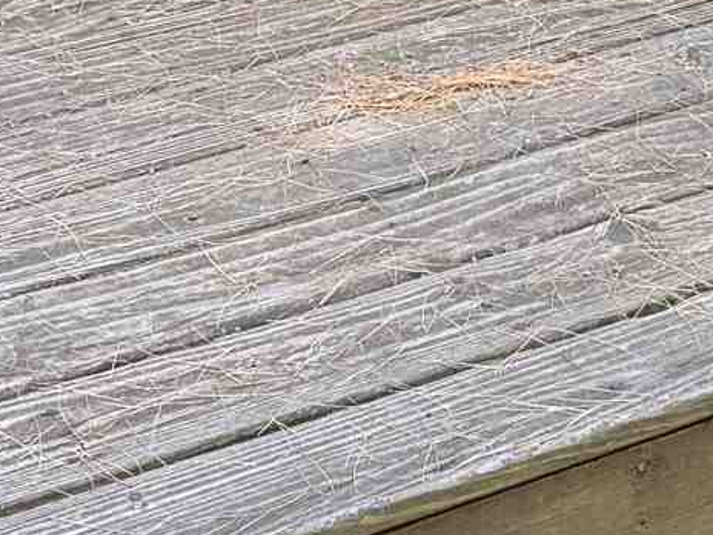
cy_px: -1032
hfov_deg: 12.4
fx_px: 3275
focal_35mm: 159
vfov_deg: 8.1
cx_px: 604
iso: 160
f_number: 1.78
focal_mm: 6.76
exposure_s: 1/241
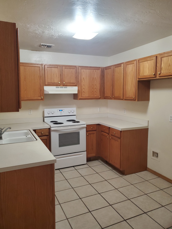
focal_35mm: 26
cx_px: 86
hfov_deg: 53.1
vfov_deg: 67.3
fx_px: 172
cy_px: 114
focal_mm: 4.3
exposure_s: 1/59
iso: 250
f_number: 1.5
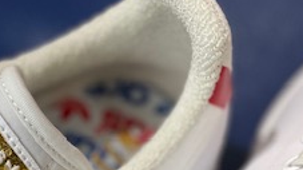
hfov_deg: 26.3
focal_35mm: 80
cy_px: 303
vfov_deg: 13.5
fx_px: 642
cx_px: 79
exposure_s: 1/100
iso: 100
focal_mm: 4.2
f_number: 1.6
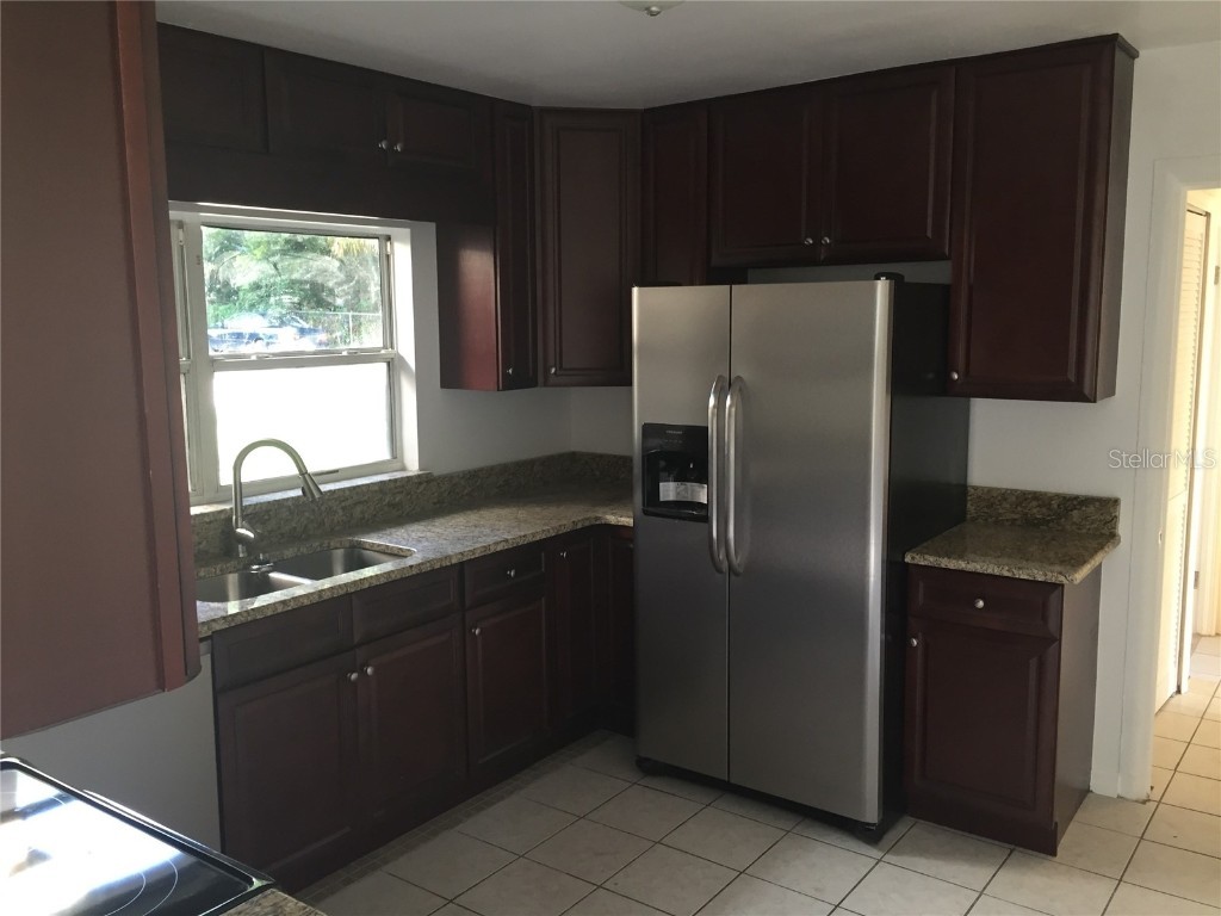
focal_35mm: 29
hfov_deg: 61.7
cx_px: 610
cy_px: 458
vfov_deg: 48.2
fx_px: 1023
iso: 80
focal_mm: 4.15
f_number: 2.2
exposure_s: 1/30
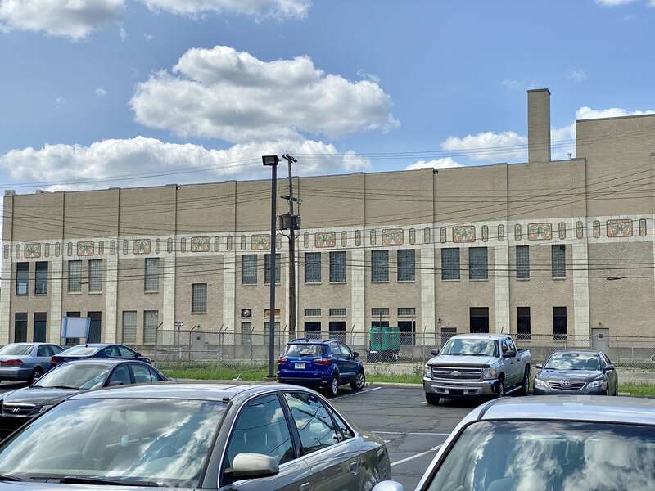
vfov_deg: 28.0
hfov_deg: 36.8
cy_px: 246
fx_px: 984
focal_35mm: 52
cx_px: 328
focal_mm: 6
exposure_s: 1/2083
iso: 20
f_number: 2
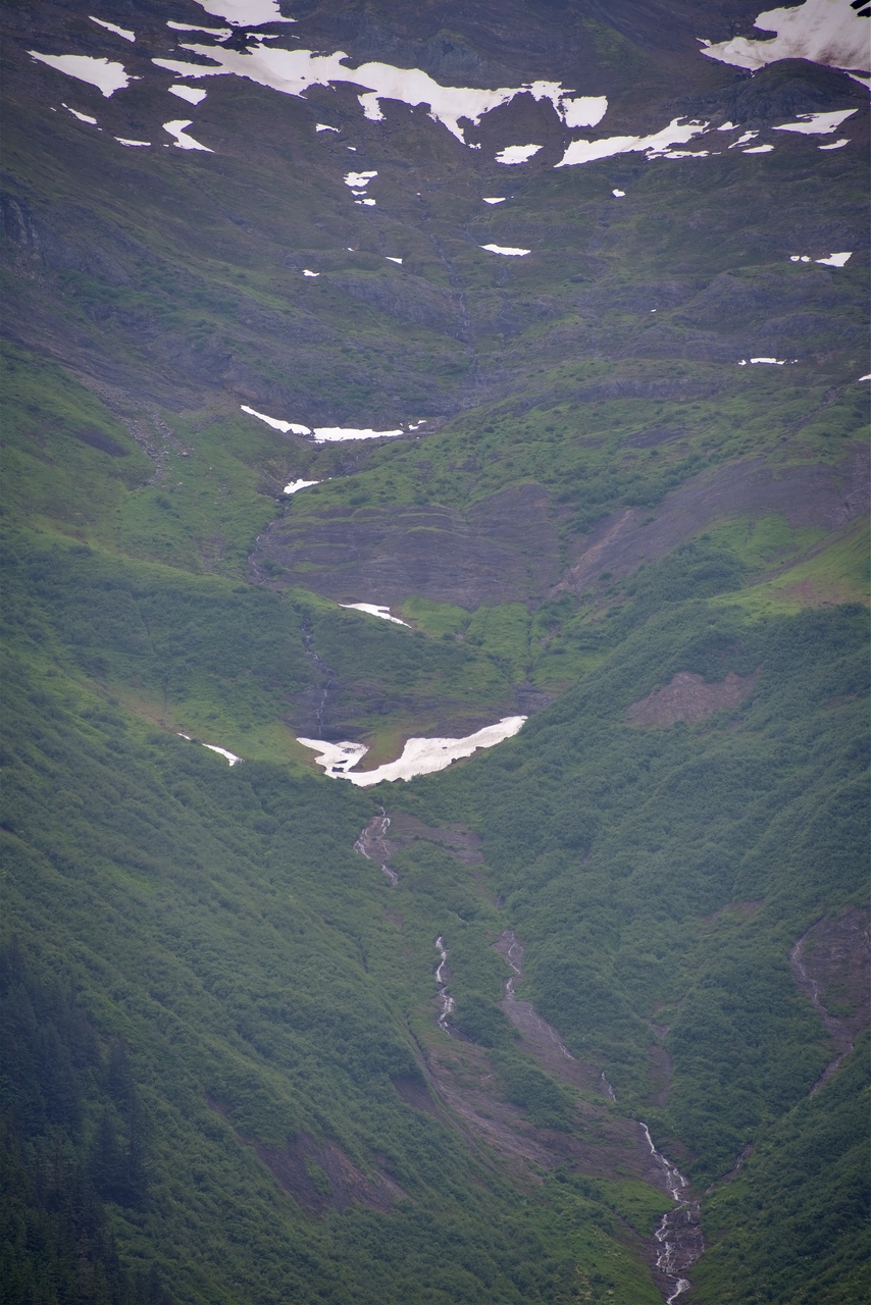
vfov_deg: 6.9
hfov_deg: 4.6
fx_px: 10881
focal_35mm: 300
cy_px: 652
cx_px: 436
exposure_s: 1/640
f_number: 5.6
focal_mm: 300
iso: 280
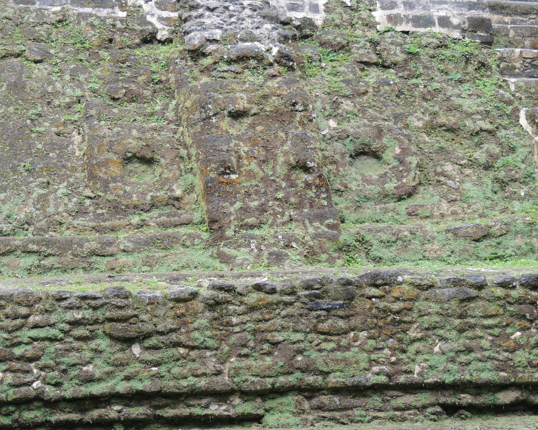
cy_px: 215
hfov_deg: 17.5
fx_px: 1751
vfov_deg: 14.0
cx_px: 264
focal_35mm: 110
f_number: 4.2
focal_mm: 18.7
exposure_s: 1/100
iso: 100
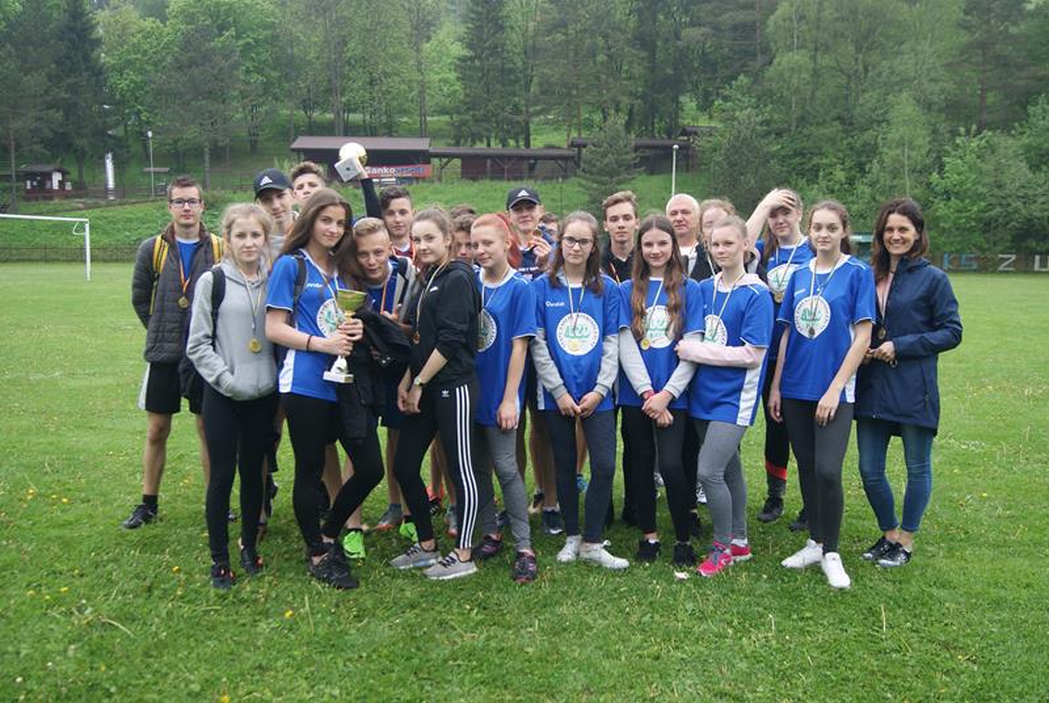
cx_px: 524
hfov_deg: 24.6
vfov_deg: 16.6
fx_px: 2407
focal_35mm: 82
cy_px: 352
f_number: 5.6
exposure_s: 1/100
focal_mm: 55
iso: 100
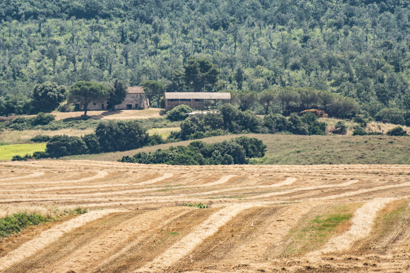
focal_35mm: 375
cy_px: 136
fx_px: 4270
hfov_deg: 5.5
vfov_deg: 3.7
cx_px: 205
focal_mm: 250
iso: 50
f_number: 7.1
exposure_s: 1/60
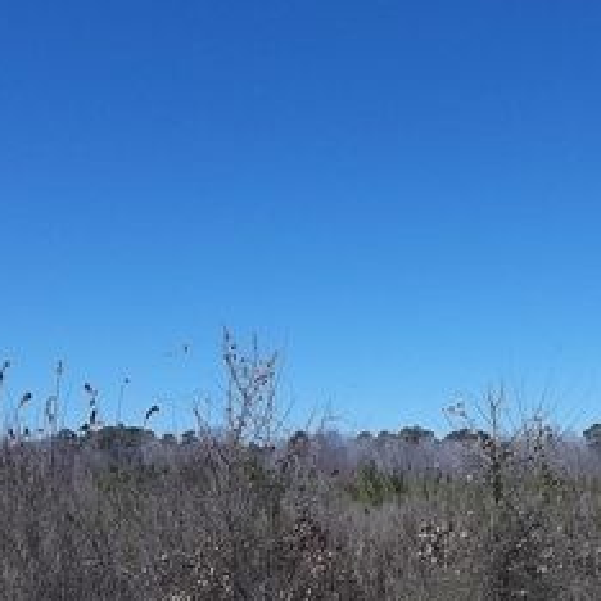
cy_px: 397
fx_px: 1002
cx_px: 424
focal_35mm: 51
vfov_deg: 33.1
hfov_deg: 33.0
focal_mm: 4.9
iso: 80
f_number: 8.9
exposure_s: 1/320
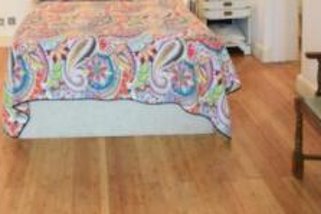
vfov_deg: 26.0
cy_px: -65
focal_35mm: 44
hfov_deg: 43.5
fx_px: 393
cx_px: 93
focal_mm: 10
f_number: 3.5
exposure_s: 1/2.5
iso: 100
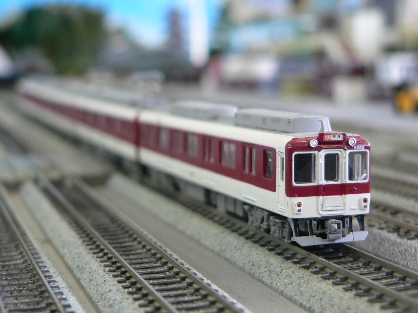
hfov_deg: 25.7
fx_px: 918
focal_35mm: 76
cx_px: 209
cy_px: 156
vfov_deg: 19.4
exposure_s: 1/13
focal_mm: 12.7
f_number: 2.8
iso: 100
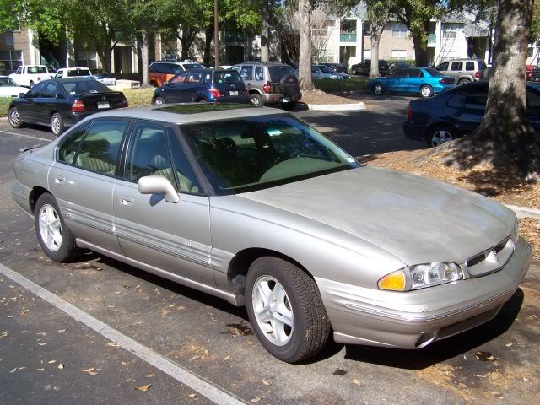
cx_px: 270
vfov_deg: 37.7
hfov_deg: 49.0
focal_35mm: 38
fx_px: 593
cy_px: 202
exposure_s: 1/500
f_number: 4
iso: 80
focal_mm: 6.3
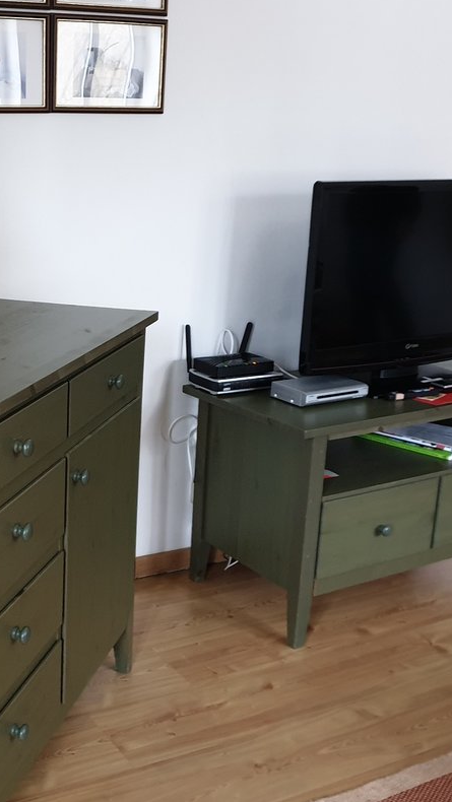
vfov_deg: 47.3
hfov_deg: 26.6
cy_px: 401
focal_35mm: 43
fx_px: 915
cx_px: 30
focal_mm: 4.3
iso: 250
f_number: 1.5
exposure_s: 1/30
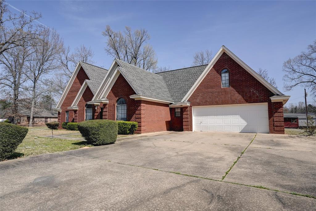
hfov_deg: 81.2
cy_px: 106
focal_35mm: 21
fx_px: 184
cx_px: 158
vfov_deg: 59.5
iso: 400
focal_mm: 21
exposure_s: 1/800
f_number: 8
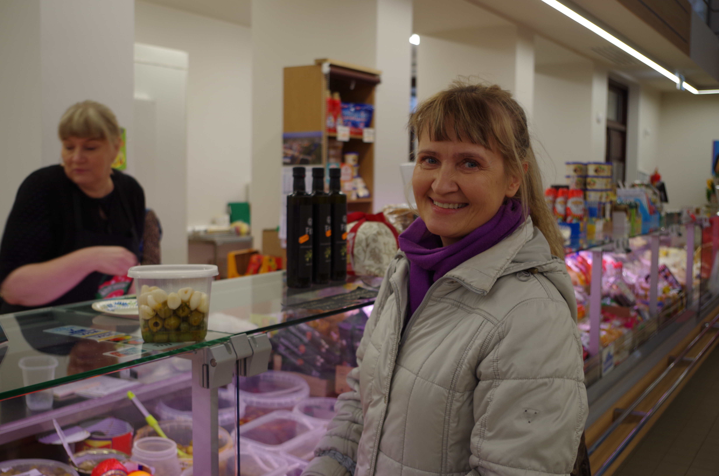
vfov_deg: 34.1
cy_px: 238
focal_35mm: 39
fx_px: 777
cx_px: 360
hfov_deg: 49.6
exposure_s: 1/60
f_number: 4
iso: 200
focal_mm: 26.25
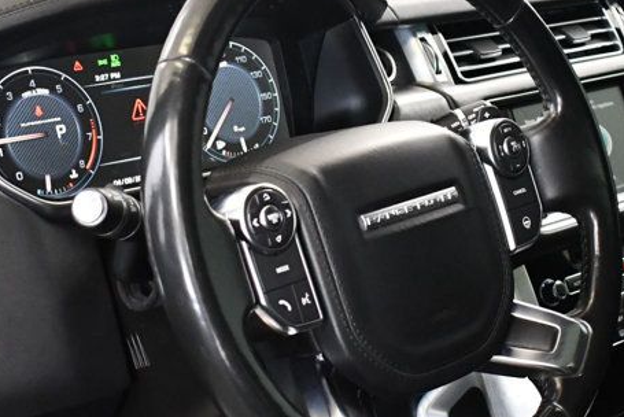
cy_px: 239
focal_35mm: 81
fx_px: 1405
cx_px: 300
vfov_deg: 16.9
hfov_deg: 25.0
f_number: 3.5
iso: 3200
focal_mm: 18
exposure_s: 1/125
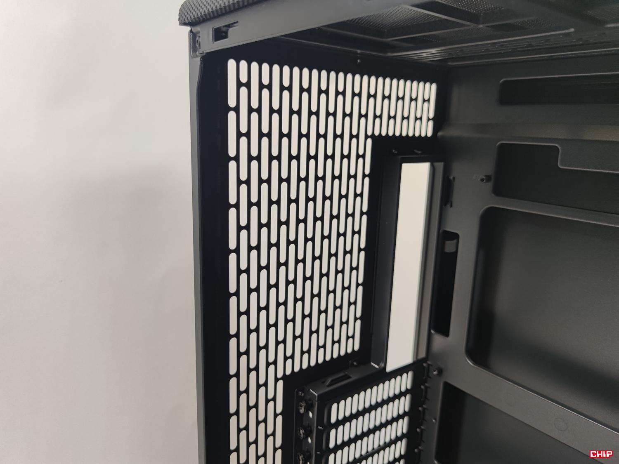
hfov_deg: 69.4
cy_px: 232
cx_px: 310
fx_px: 447
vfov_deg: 54.9
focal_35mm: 25
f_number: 1.85
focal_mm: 6.78
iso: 71
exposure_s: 1/100
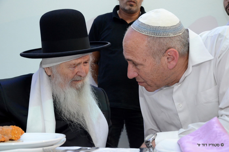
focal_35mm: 48
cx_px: 114
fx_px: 305
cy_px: 76
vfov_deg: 27.9
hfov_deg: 41.2
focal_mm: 32
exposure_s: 1/80
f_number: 4.5
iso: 3200
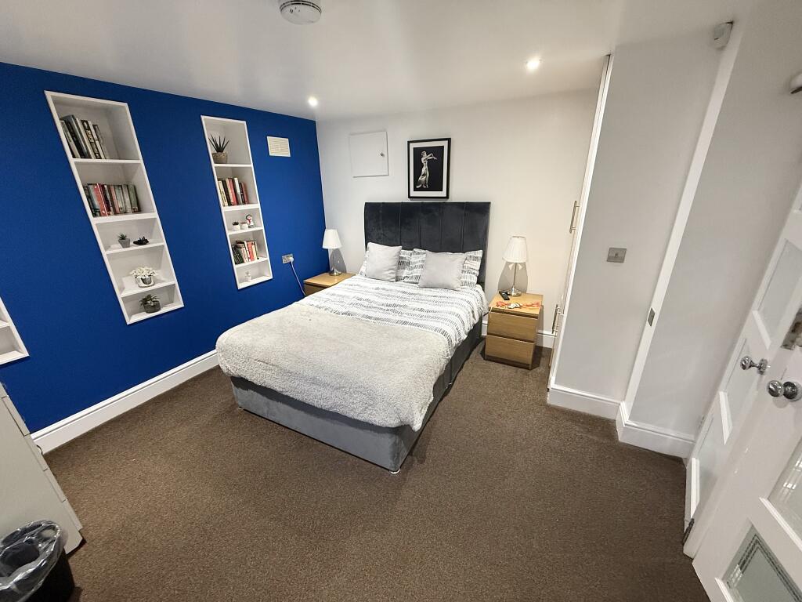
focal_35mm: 14
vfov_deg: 85.7
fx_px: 324
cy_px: 301
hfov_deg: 102.1
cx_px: 401
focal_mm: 2.22
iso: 250
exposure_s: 1/50
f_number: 2.2
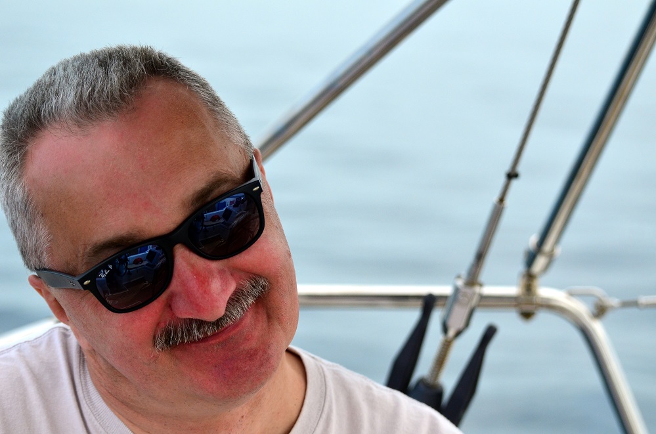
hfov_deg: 19.5
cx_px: 328
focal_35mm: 105
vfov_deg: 13.0
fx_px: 1909
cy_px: 217
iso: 800
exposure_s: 1/4000
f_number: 4.5
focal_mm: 70
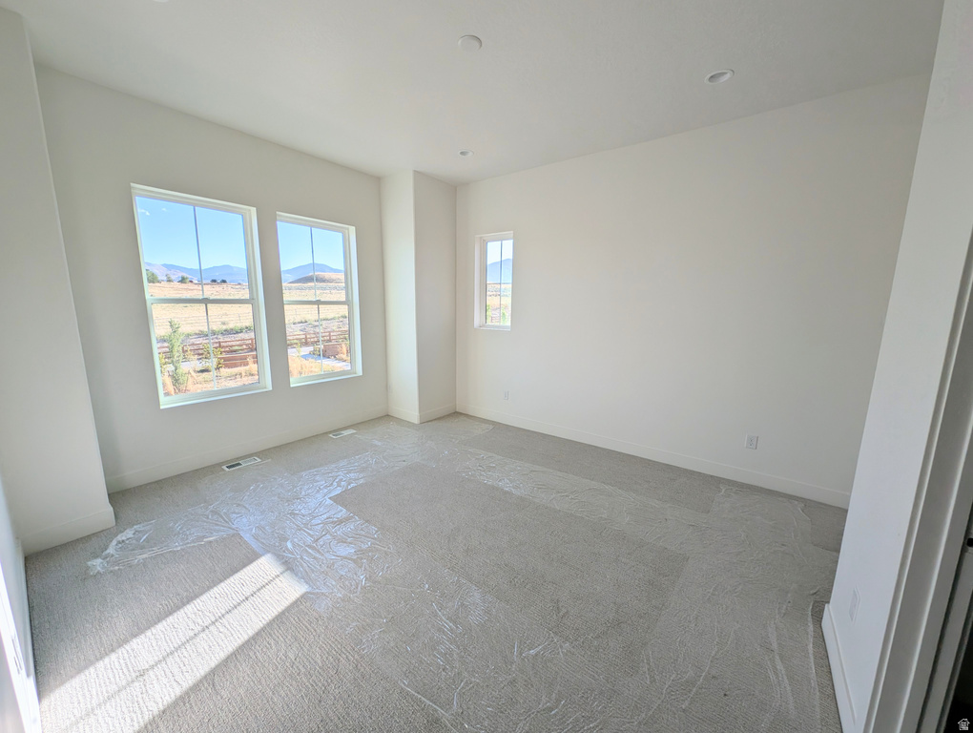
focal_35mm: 12
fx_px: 338
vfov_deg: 94.6
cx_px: 486
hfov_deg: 110.5
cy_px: 366
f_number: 1.95
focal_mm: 2.23
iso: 39
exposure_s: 1/829
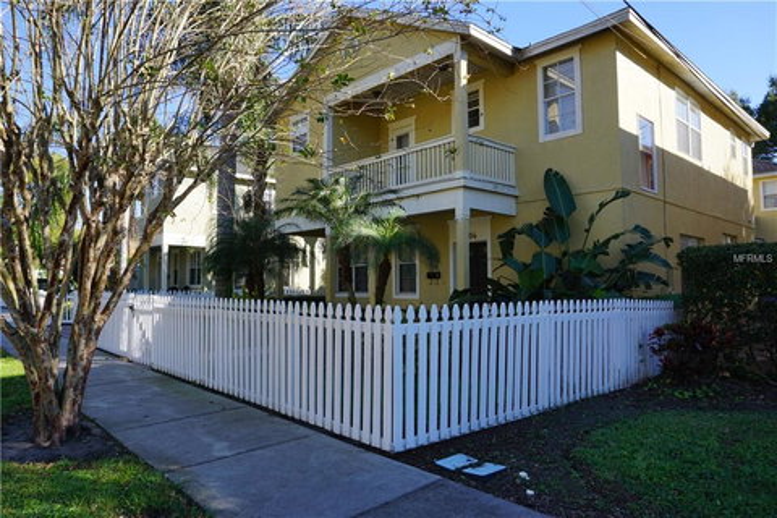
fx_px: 518
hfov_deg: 73.7
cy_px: 259
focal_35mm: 24
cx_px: 388
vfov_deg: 53.1
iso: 100
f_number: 8
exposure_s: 1/100
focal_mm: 16
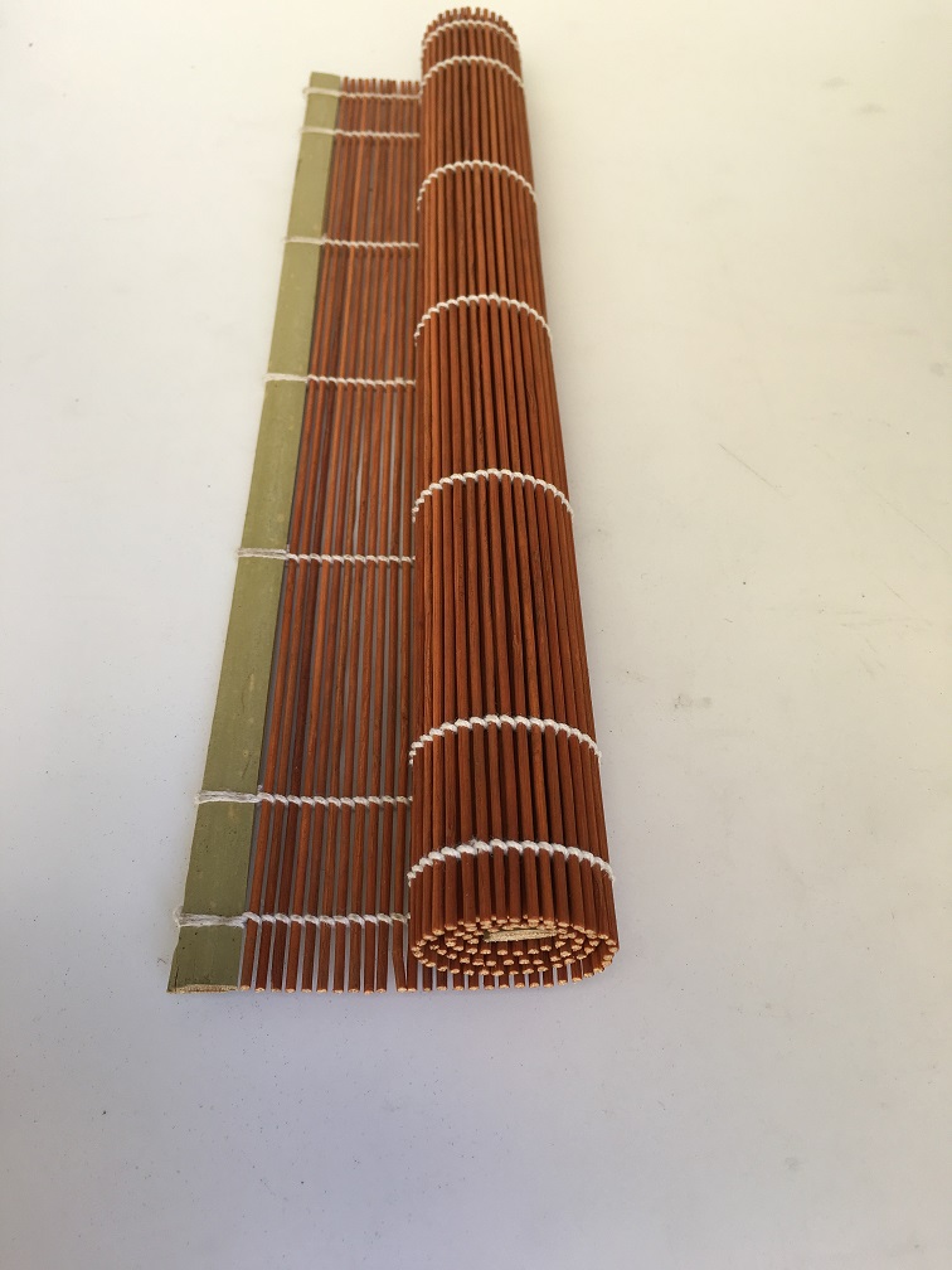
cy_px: 635
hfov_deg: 48.2
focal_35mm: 29
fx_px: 1063
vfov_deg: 61.7
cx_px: 476
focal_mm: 4.15
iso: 25
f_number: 2.2
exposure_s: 1/212
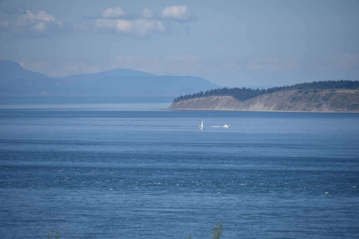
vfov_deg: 4.6
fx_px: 2992
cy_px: 120
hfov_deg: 6.9
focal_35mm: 300
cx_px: 180
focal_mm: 300
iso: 100
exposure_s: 1/640
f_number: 7.1
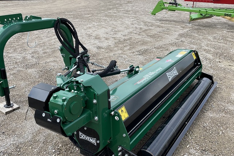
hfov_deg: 55.8
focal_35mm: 34
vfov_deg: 38.9
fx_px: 221
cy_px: 85
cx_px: 111
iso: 32
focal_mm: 4.2
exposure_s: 1/1383
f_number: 1.6
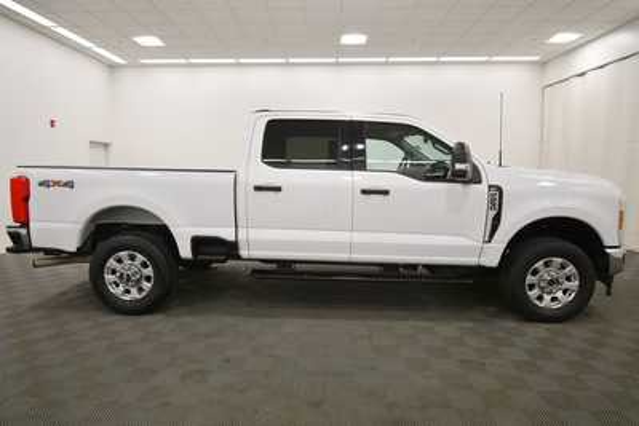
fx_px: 373
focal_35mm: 21
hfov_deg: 81.2
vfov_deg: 59.5
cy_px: 213
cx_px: 320
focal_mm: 14
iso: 720
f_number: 5
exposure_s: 1/250
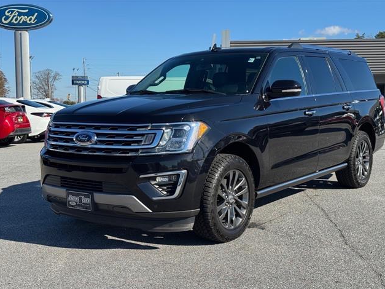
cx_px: 195
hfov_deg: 38.9
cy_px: 146
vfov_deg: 29.7
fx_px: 545
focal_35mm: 49
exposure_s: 1/3257
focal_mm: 6.76
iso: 64
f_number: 1.78
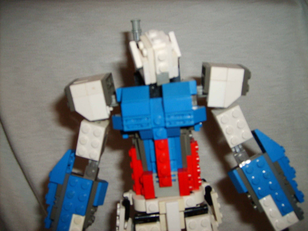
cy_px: 116
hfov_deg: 52.6
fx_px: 311
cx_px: 154
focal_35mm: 35
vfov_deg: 40.7
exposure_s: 1/45
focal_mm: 5.8
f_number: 2.8
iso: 100
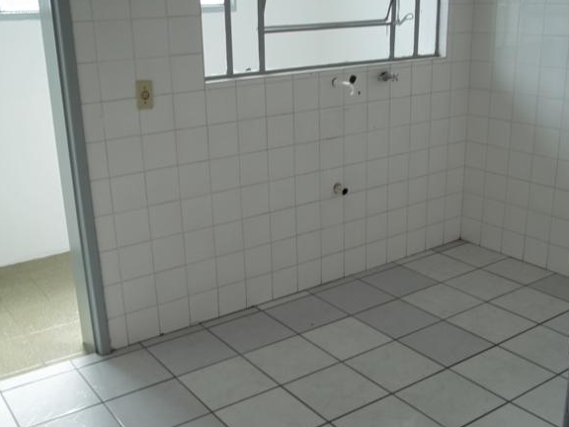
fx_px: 657
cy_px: 231
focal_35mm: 40
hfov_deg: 46.8
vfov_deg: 35.9
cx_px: 283
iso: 64
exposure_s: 1/80
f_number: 3.1
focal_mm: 6.5
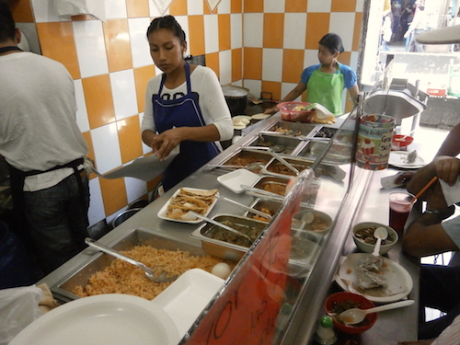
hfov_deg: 67.3
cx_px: 230
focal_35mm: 26
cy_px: 172
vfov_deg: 53.1
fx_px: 346
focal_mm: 4.7
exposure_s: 1/125
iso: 800
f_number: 2.8
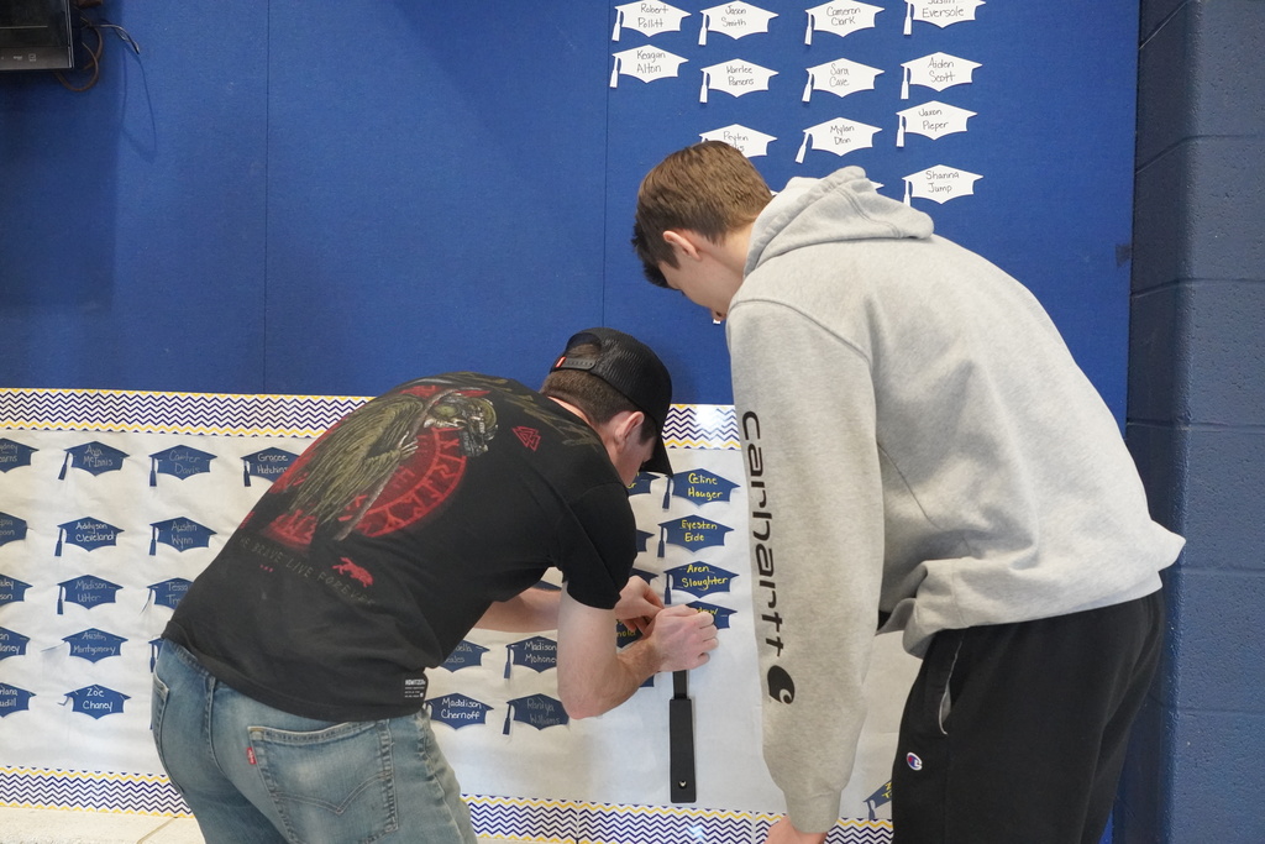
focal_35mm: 34
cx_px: 632
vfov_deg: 38.4
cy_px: 422
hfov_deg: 55.1
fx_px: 1212
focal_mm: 23
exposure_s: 1/160
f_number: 4
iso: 5000
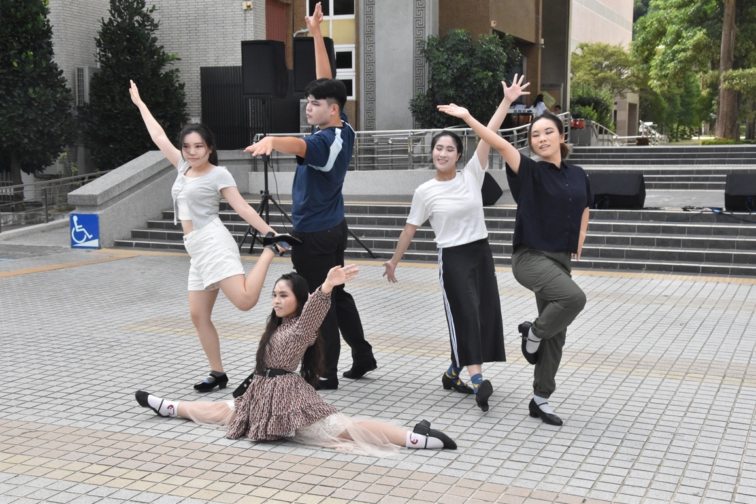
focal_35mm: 48
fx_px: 1008
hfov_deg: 41.1
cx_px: 378
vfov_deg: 28.1
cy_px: 252
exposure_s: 1/500
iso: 1600
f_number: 13
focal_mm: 32
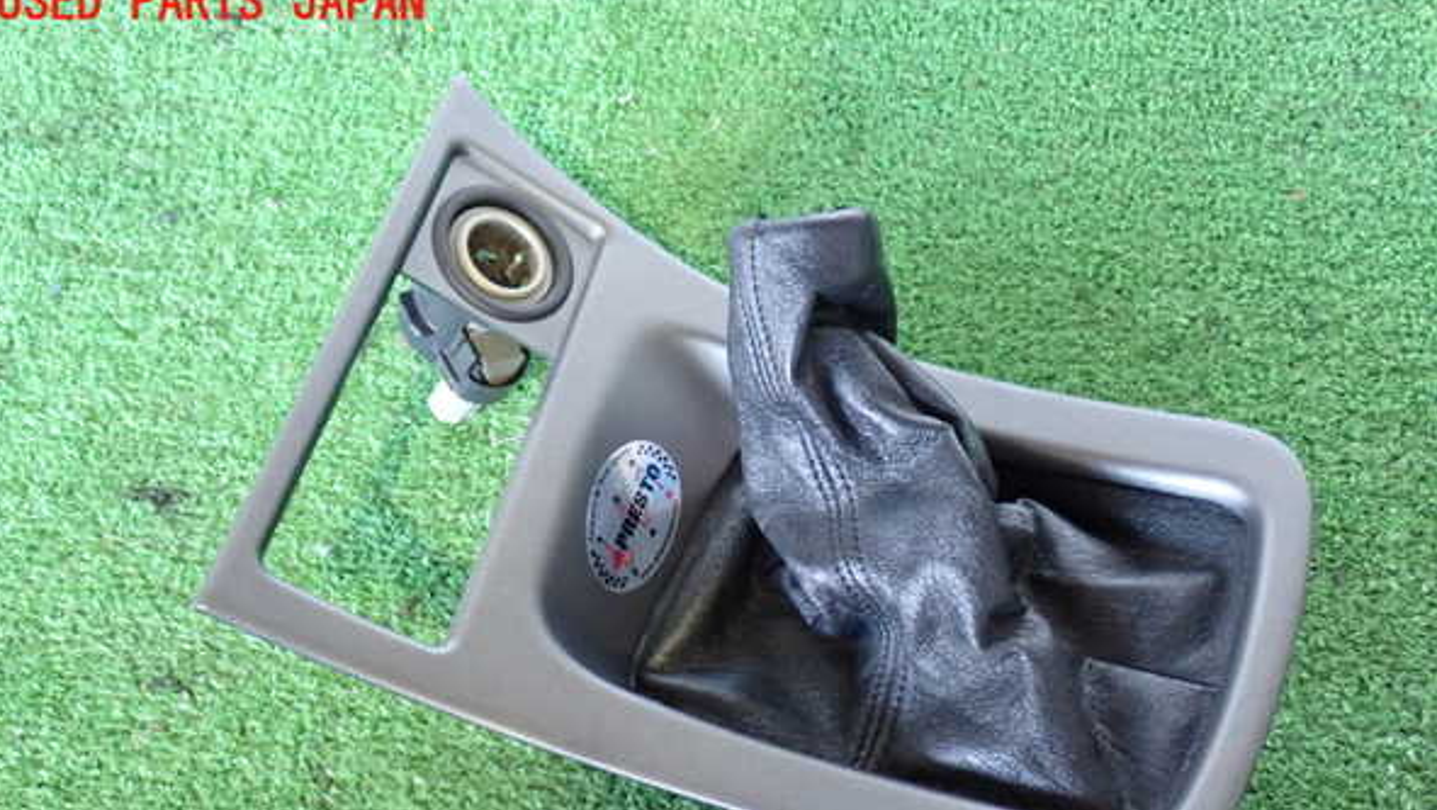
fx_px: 1601
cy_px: 521
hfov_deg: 48.3
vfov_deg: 28.2
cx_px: 712
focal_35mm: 42
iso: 800
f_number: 2.7
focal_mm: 6.83
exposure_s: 1/40
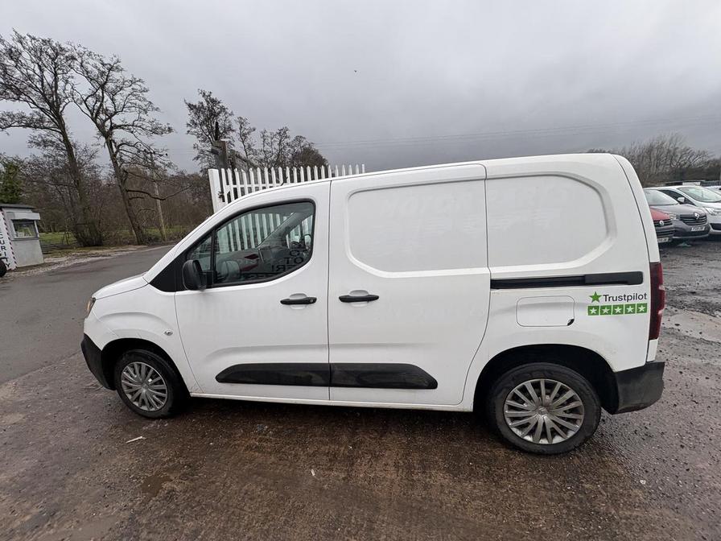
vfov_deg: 85.7
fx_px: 292
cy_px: 270
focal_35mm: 14
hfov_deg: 102.1
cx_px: 360
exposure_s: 1/99
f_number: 2.2
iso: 50
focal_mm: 2.22
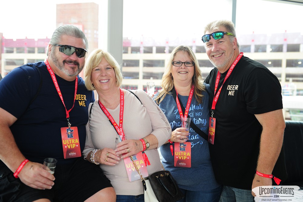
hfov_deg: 44.5
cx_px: 152
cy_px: 101
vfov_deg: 30.5
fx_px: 370
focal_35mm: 44
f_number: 3.5
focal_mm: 44
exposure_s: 1/250
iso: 400
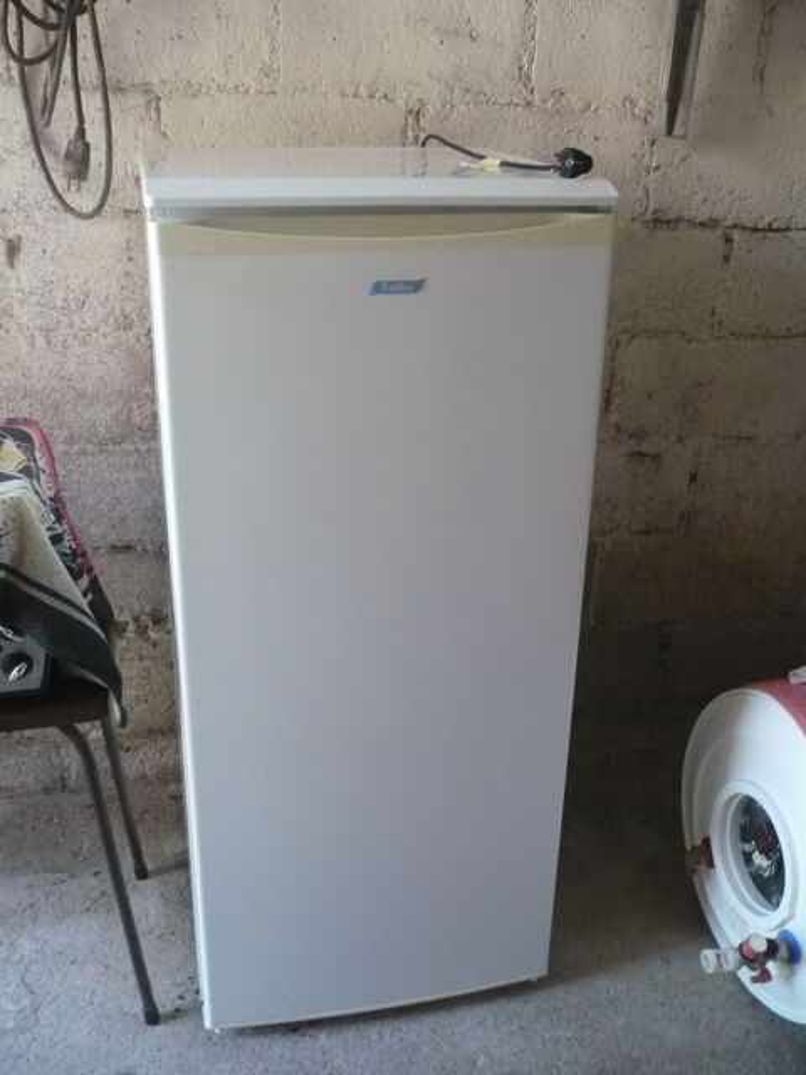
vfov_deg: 52.6
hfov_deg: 40.7
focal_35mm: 35
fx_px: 1087
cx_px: 403
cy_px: 538
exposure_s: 1/50
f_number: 2.8
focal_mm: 5.8
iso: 400
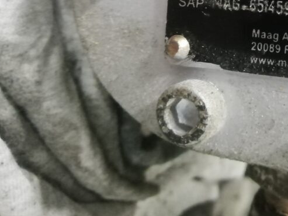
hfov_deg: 32.9
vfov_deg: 25.6
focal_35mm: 54
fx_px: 449
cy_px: -3
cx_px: 280
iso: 1000
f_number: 2.2
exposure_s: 1/14.3
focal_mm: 3.46
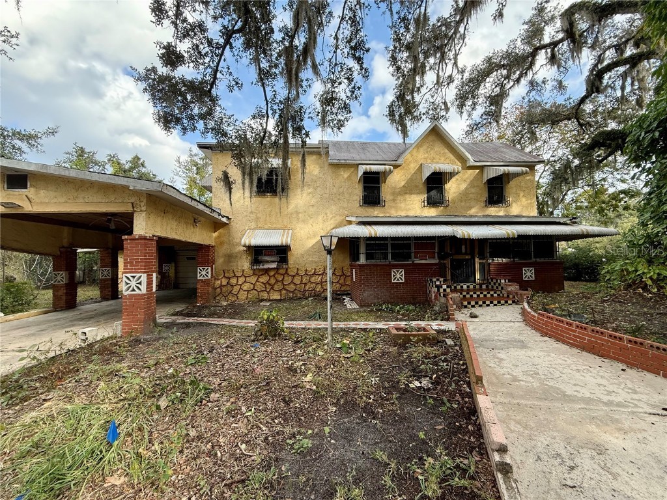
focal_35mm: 14
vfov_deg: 85.7
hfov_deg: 102.1
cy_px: 250
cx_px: 334
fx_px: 270
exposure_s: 1/228
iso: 64
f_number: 2.2
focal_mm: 2.22
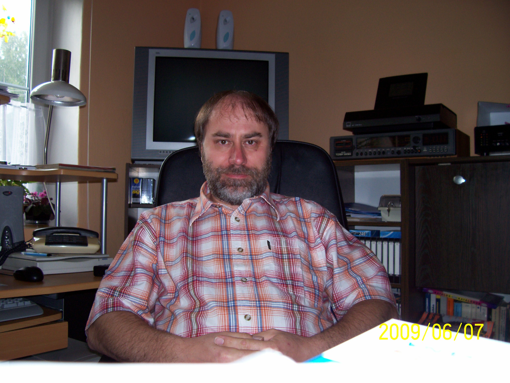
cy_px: 192
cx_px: 255
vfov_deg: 41.8
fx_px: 501
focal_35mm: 34
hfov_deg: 54.0
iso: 80
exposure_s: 1/64
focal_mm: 5.6
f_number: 2.7
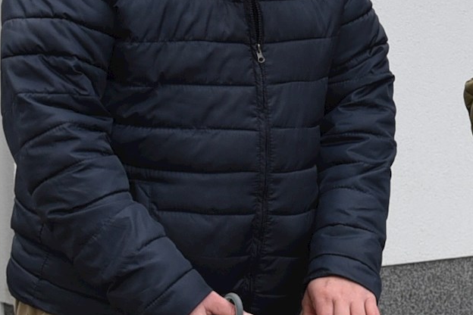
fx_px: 2588
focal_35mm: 197
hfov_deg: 10.3
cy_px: -23
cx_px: 486
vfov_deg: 6.9
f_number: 6.3
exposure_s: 1/160
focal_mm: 30
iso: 400
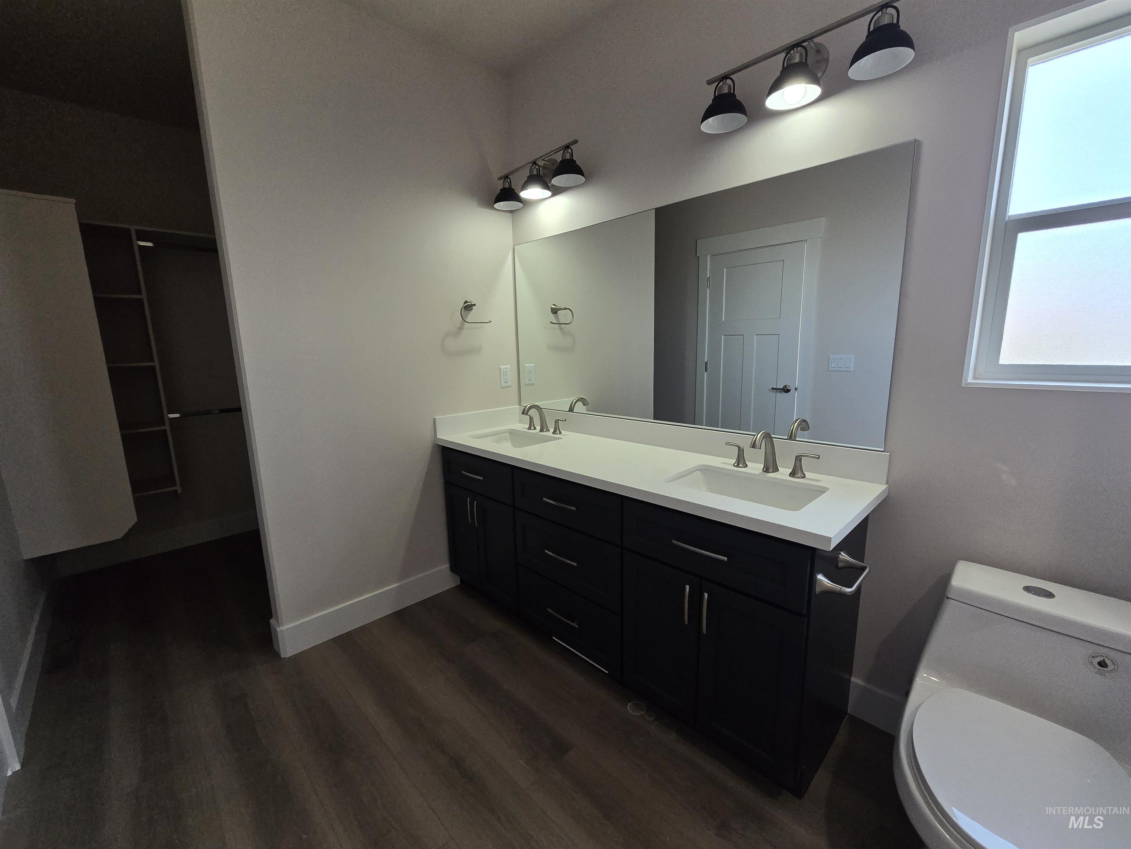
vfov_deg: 89.9
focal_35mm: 13
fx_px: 425
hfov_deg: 106.2
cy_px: 424
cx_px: 566
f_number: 2.2
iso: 200
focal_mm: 2.2
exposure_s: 1/359
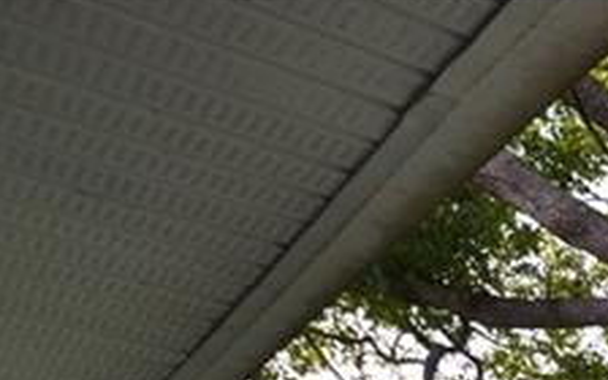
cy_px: 907
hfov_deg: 16.5
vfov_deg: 13.6
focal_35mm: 70
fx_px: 1160
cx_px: 1363
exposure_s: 1/100
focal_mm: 10
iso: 100
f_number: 6.3
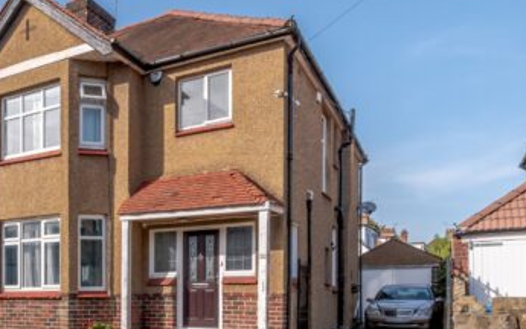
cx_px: 82
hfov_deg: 51.9
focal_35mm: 34
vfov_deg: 35.2
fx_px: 488
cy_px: 294
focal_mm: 10
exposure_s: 1/640
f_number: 8
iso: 200
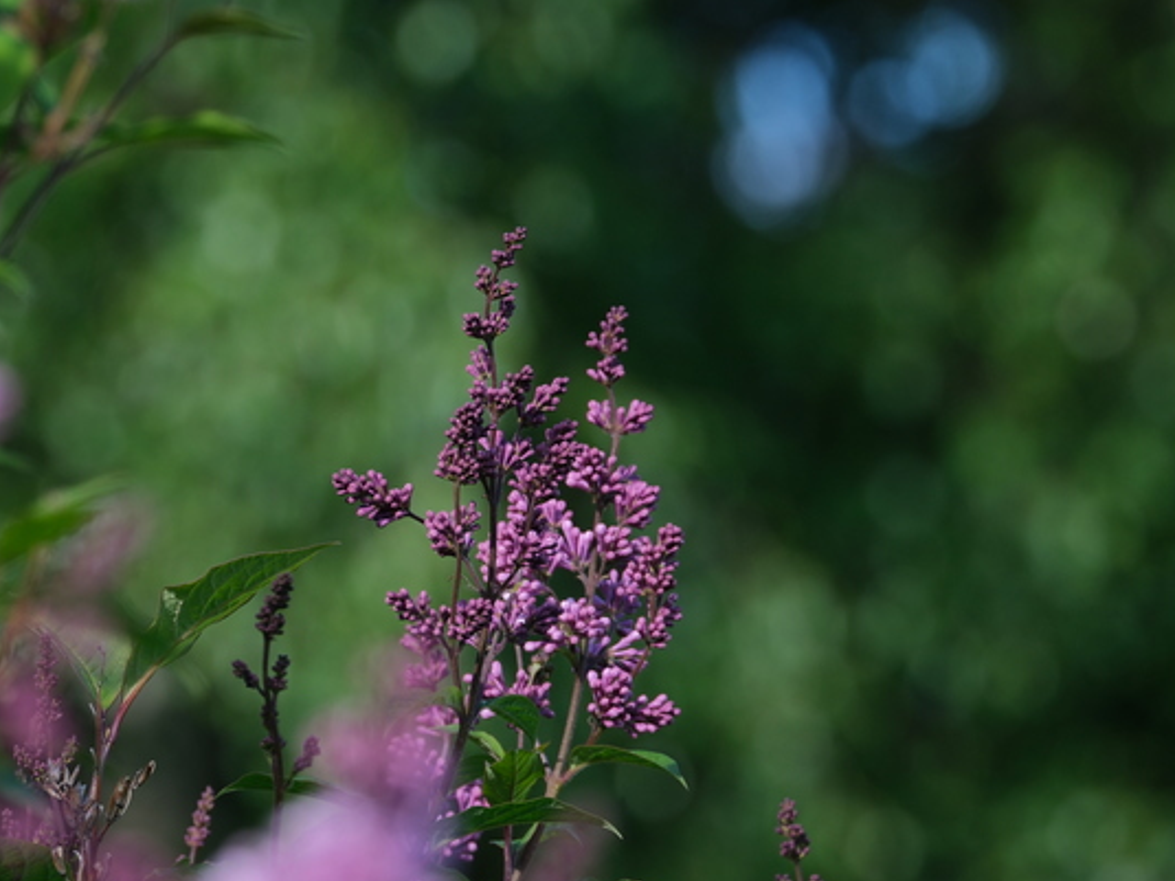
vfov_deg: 2.6
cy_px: 430
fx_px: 19174
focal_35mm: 565
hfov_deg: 3.5
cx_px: 523
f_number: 7.1
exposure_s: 1/200
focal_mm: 327.6
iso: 250
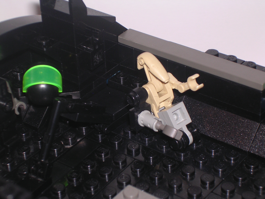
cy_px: 100
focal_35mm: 115
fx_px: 880
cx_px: 132
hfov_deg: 17.1
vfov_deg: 12.9
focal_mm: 17.4
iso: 100
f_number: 4.9
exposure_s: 1/60.1
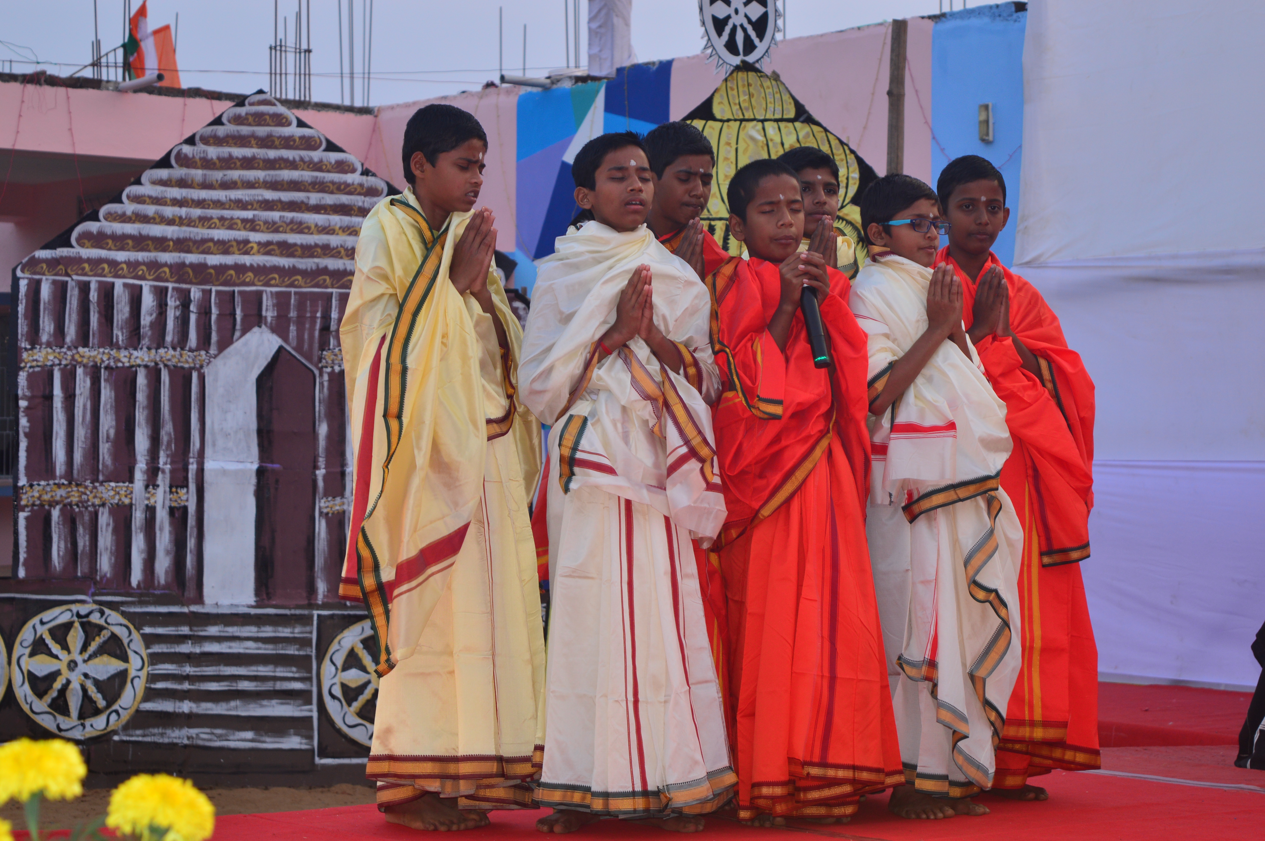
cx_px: 632
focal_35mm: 82
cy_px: 420
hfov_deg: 24.6
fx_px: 2896
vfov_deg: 16.5
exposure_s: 1/60
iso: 200
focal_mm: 55
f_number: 5.6
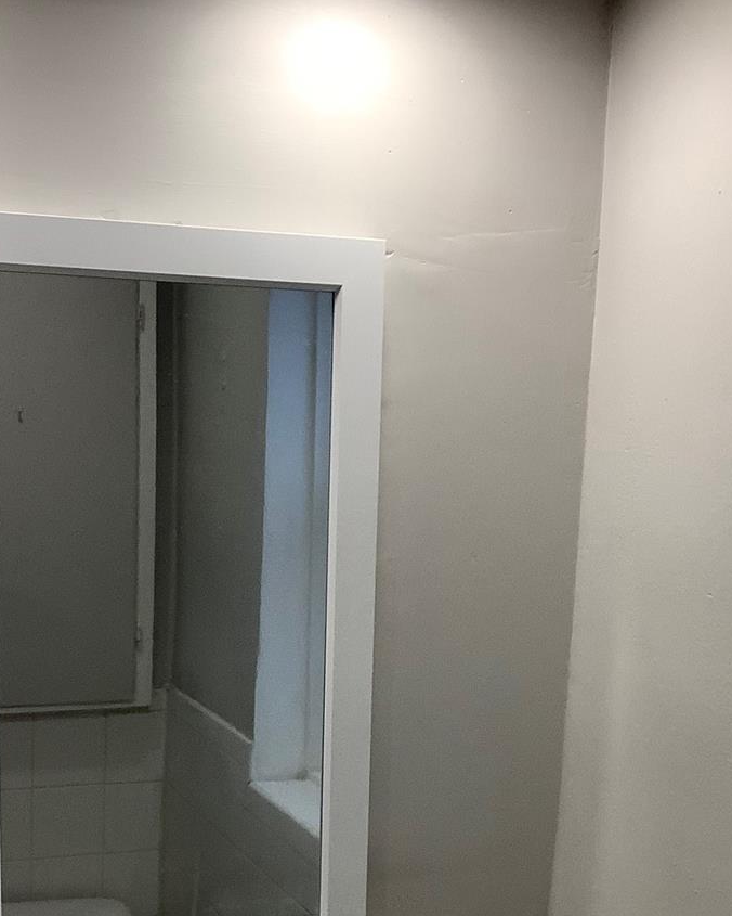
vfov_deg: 33.0
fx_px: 1489
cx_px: 339
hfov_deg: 27.6
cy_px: 761
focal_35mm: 55
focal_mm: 3.3
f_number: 2.4
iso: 64
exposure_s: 1/120
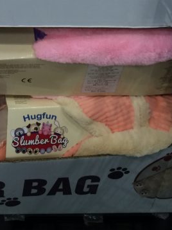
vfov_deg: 21.5
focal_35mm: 83
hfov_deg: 17.3
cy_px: -62
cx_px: -4
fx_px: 551
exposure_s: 1/40
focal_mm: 4.15
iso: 40
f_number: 2.2
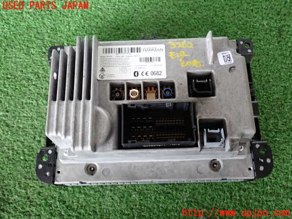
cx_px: 146
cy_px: 110
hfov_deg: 51.4
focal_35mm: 36
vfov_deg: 39.7
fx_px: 304
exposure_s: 1/40
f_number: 2.5
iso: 250
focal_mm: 6.37
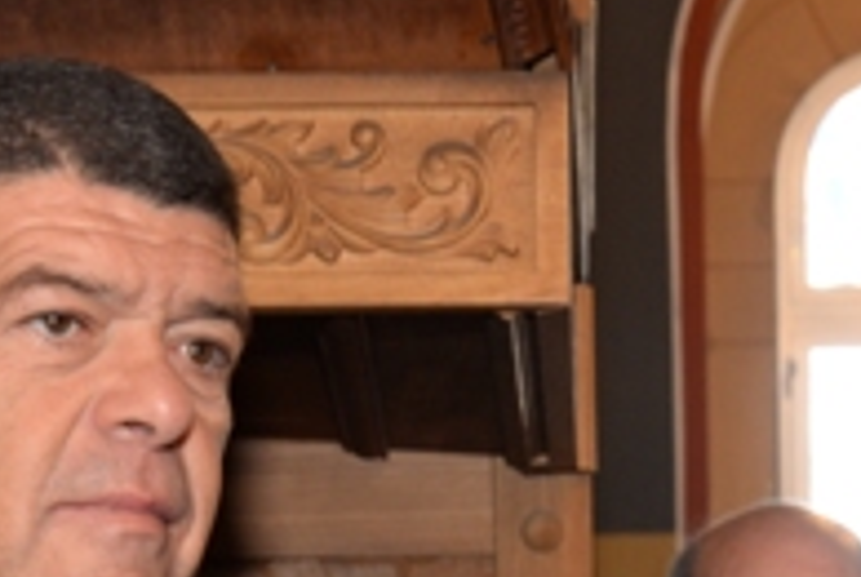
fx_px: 4024
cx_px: 719
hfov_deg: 12.2
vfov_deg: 7.9
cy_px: 1050
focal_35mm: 168
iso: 500
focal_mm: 34
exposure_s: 1/60
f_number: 5
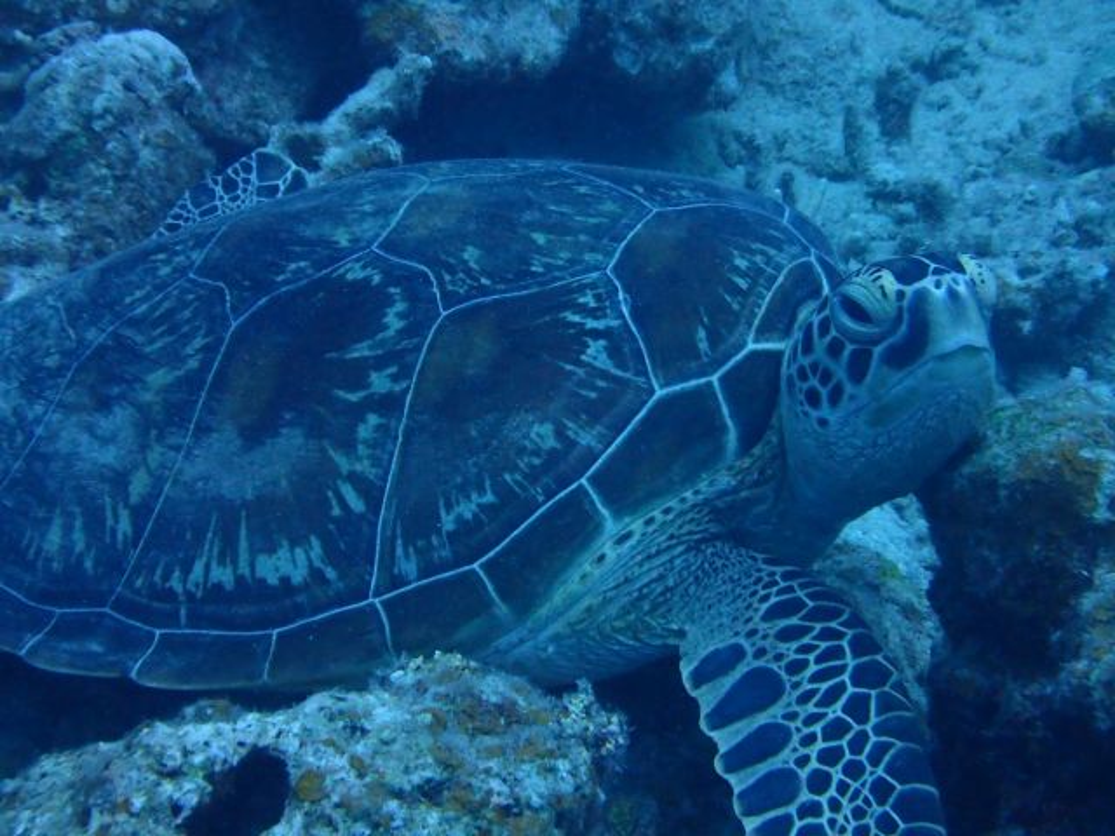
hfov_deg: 19.6
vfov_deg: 14.8
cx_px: 558
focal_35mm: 100
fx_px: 3221
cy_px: 418
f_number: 6.3
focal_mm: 18
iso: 500
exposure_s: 1/200
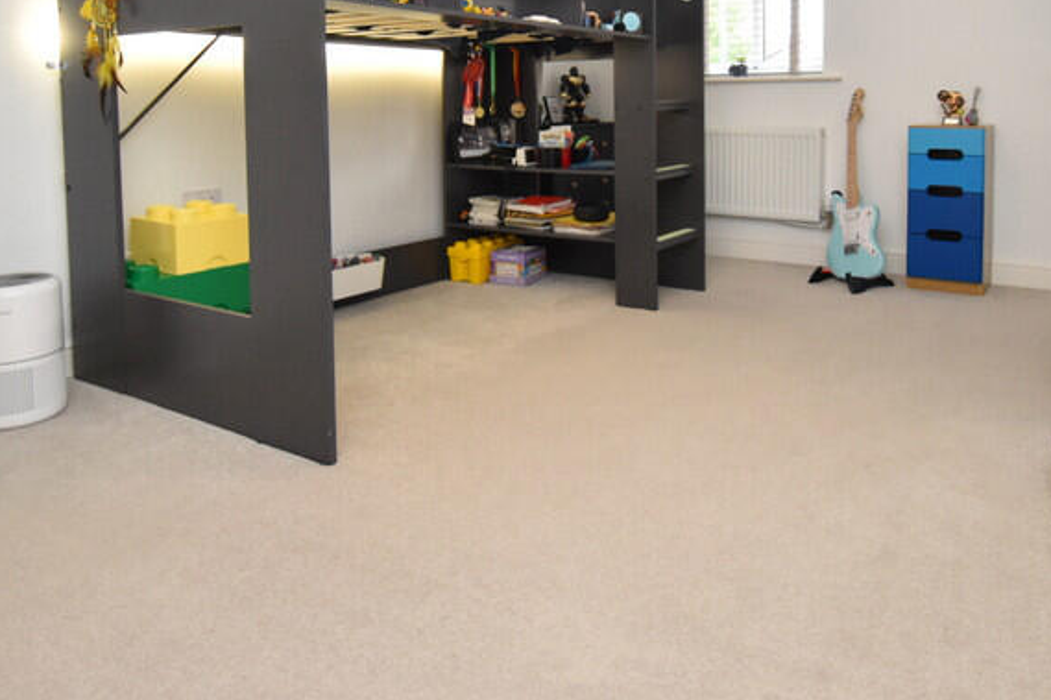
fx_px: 788
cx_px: 630
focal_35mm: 27
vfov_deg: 44.7
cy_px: 106
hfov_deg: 66.8
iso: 1250
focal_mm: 10
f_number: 4
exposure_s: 1/125
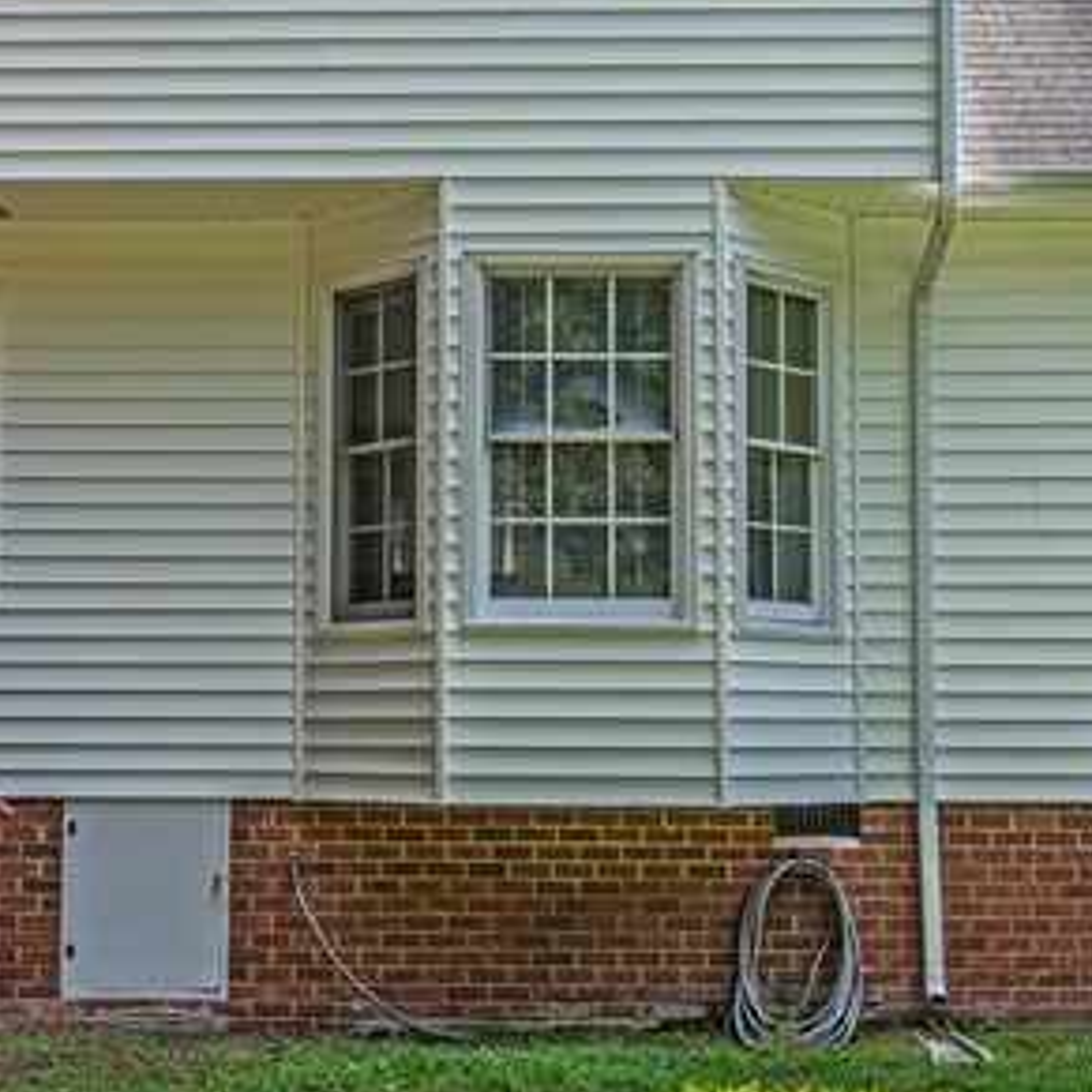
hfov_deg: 31.6
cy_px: 593
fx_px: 1927
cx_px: 525
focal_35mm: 54
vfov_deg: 31.6
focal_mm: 17
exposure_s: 1/500
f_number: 8
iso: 640
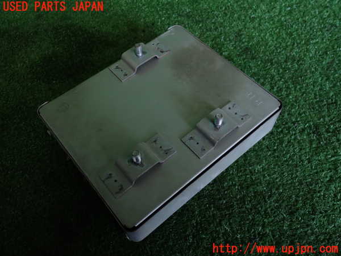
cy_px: 128
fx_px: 296
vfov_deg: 46.8
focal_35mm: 30
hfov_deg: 60.0
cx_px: 170
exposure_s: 1/60
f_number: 2.3
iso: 160
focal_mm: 5.4
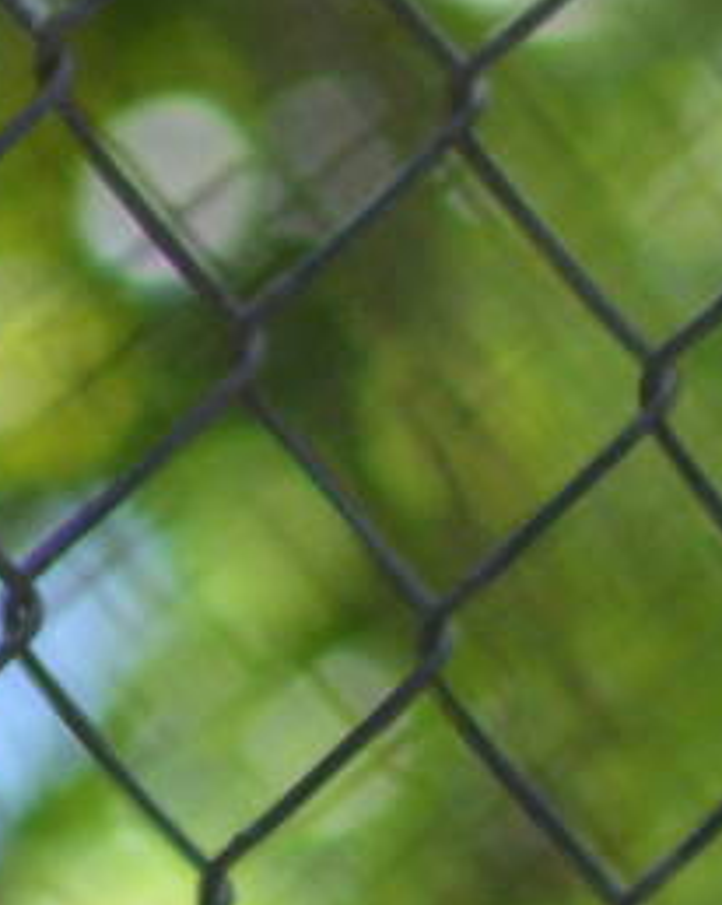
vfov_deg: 0.9
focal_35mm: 2178
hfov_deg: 0.7
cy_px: 1312
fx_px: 58244
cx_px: 2303
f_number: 5
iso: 900
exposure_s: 1/500
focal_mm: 250
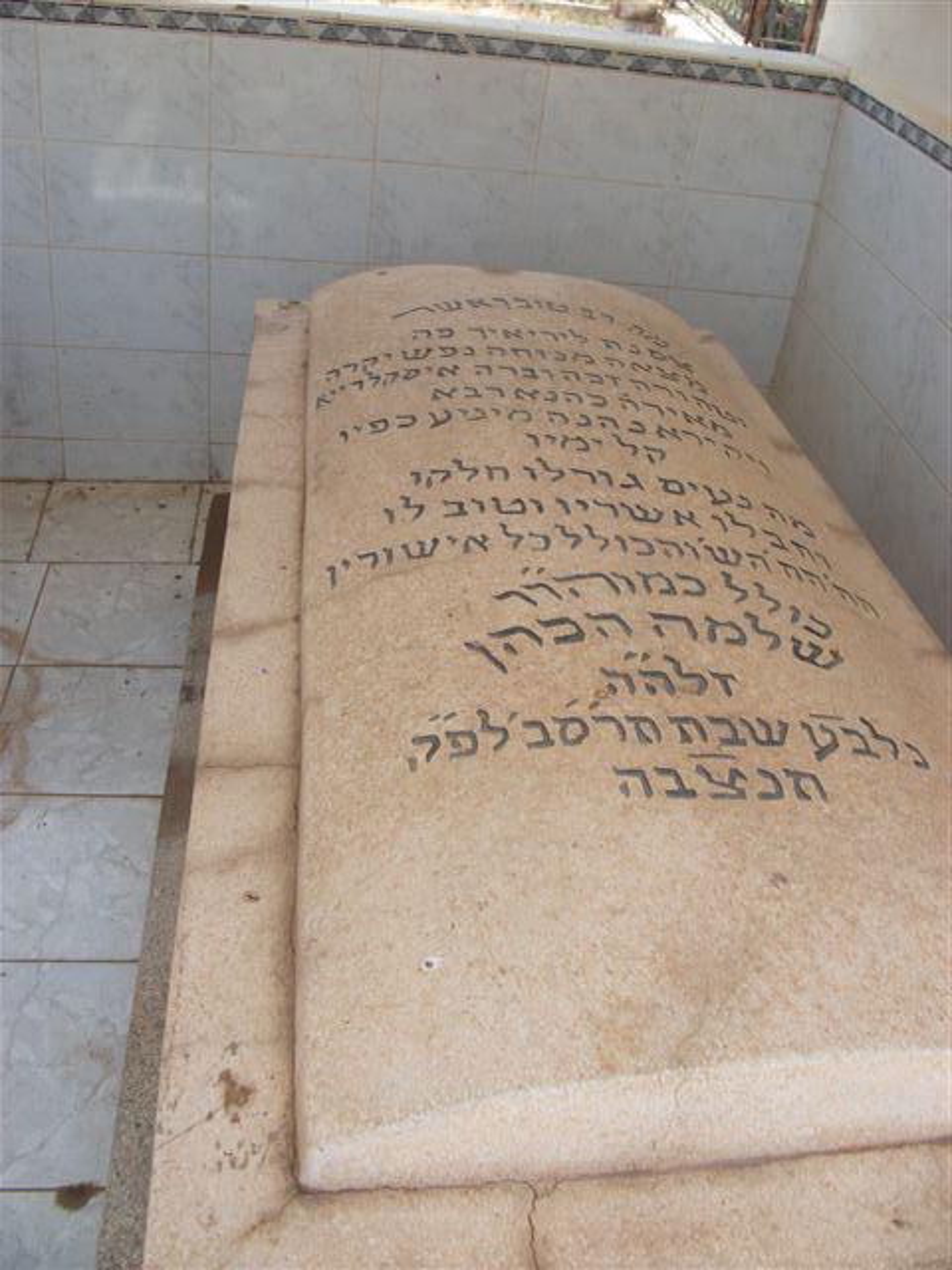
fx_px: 1137
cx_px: 476
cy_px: 635
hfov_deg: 45.4
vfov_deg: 58.4
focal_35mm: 31
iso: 80
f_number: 8.8
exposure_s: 1/58.6
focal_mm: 5.7
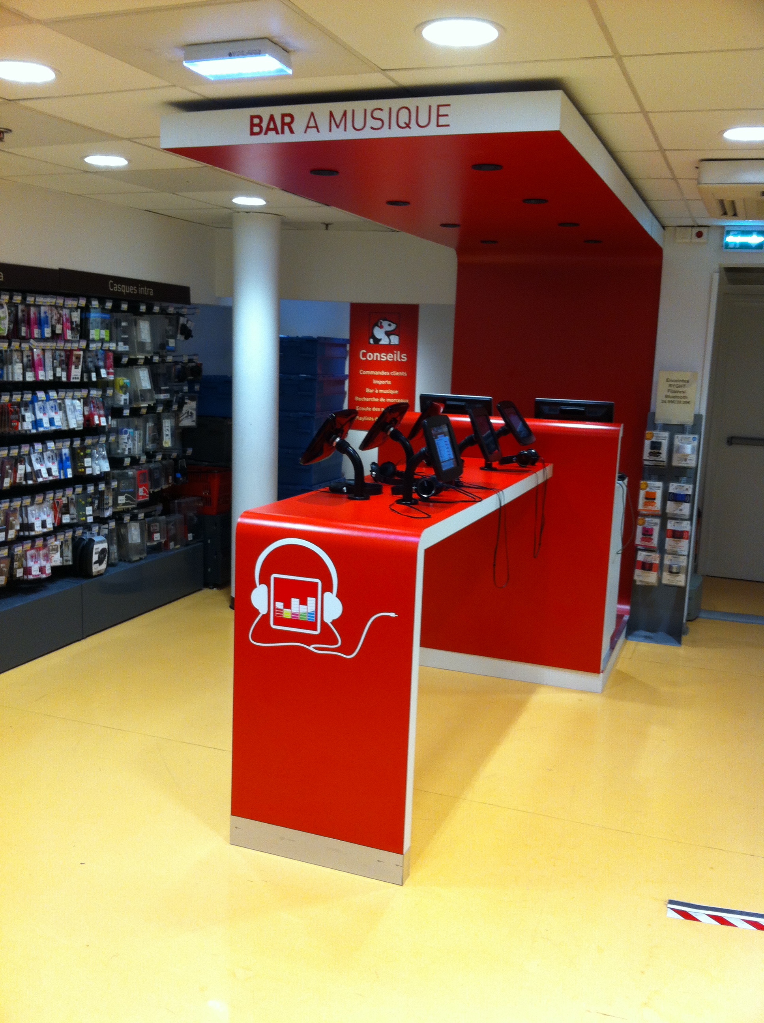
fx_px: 1033
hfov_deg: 40.6
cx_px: 382
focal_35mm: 35
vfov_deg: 52.7
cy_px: 512
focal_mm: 3.85
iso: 80
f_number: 2.8
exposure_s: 1/24
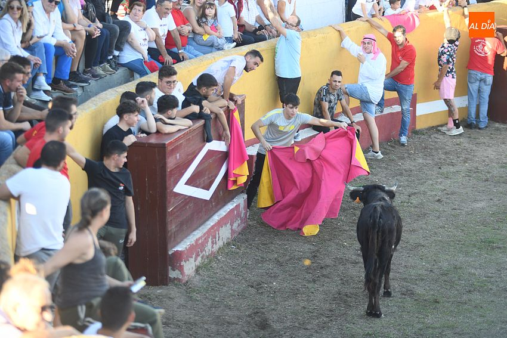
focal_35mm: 112
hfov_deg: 18.3
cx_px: 254
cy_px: 169
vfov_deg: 12.2
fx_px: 1577
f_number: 2.8
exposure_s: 1/320
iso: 250
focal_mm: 112
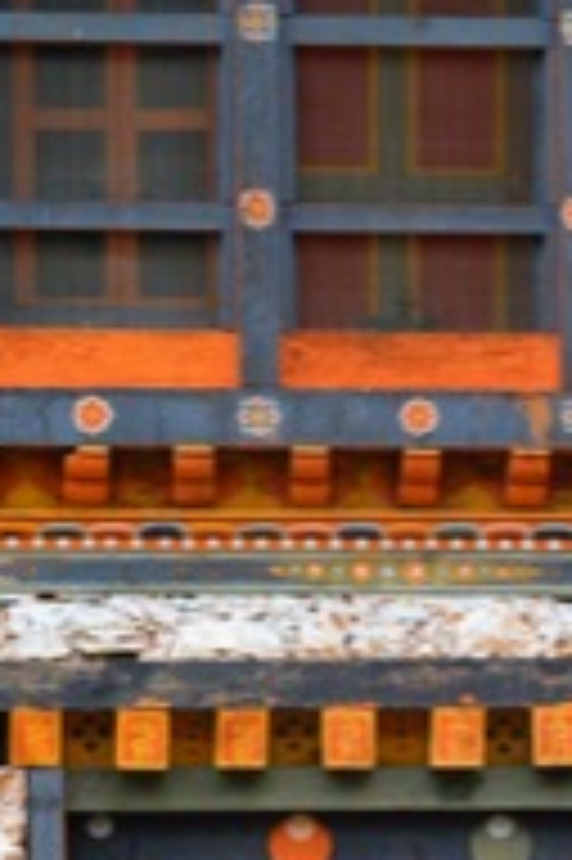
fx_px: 3748
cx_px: 401
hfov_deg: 8.7
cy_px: 855
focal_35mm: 157
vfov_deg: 12.9
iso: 200
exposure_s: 1/125
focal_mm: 50
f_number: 5
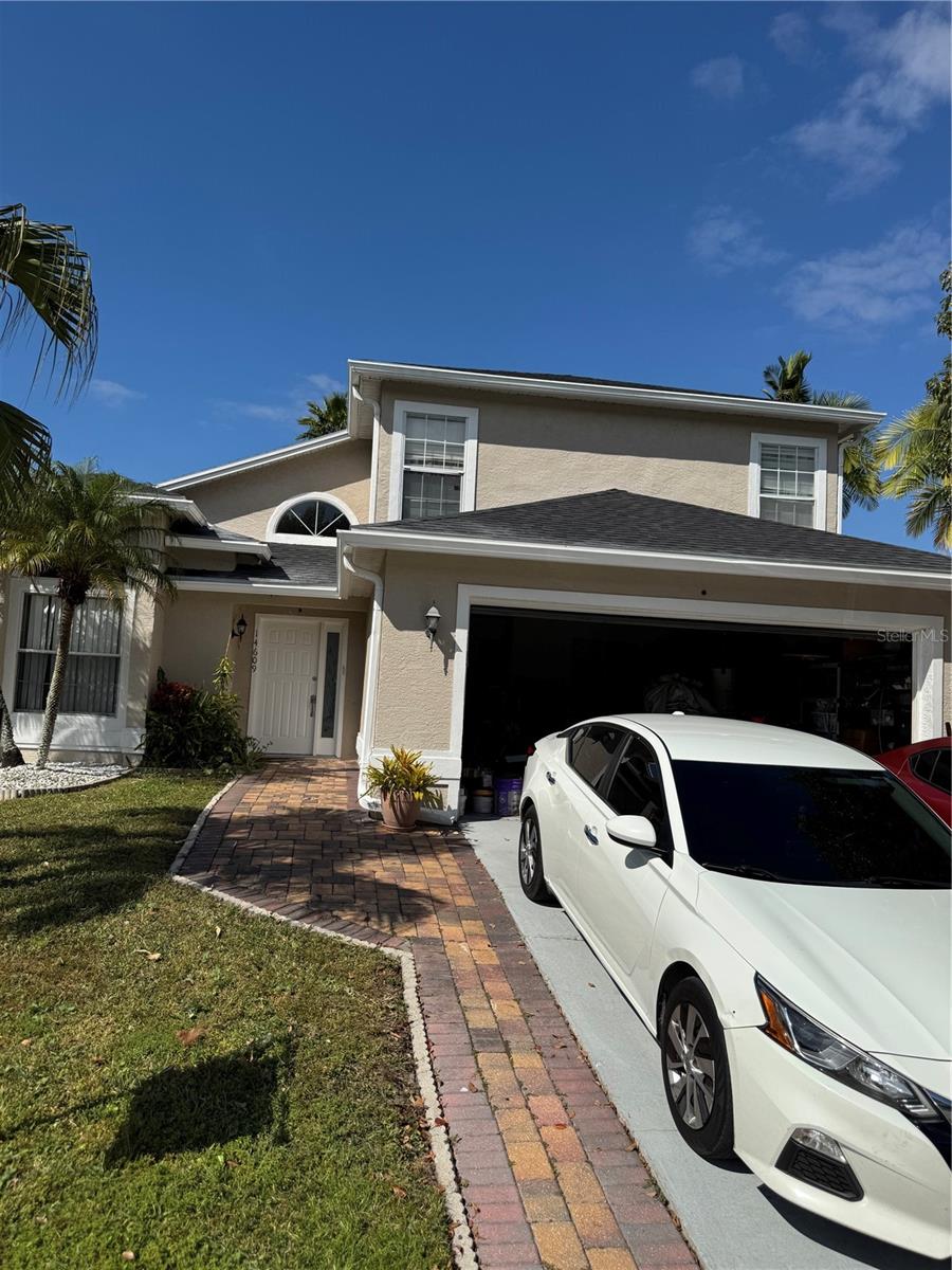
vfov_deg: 71.6
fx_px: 880
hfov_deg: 56.8
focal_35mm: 24
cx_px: 476
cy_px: 635
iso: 80
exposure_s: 1/7937
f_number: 1.78
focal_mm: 6.76
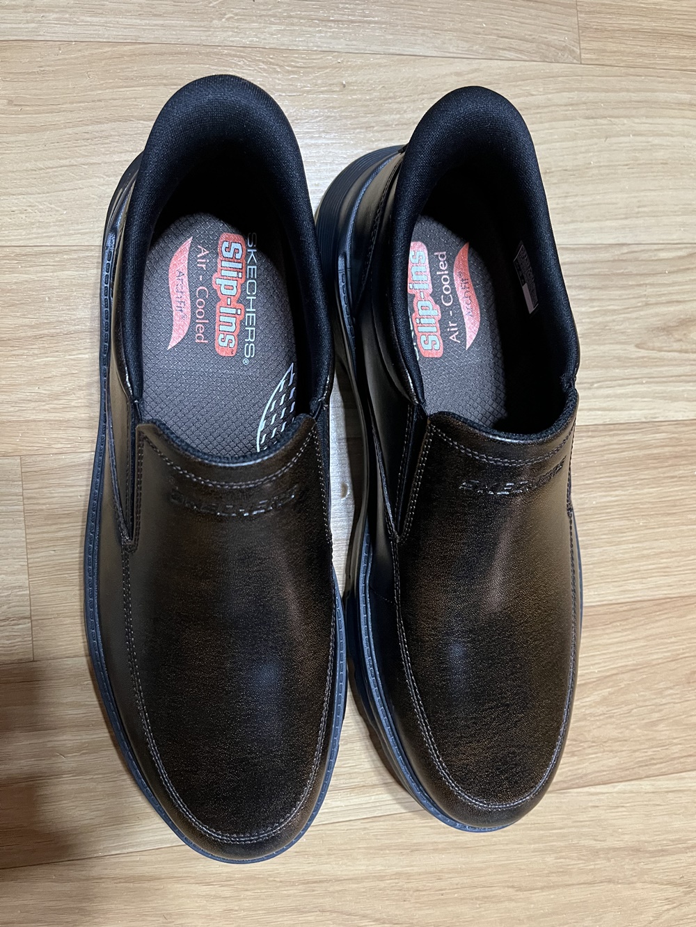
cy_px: 464
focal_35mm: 26
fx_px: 697
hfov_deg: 53.1
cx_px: 348
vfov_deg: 67.3
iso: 500
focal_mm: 5.1
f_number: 1.6
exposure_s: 1/30
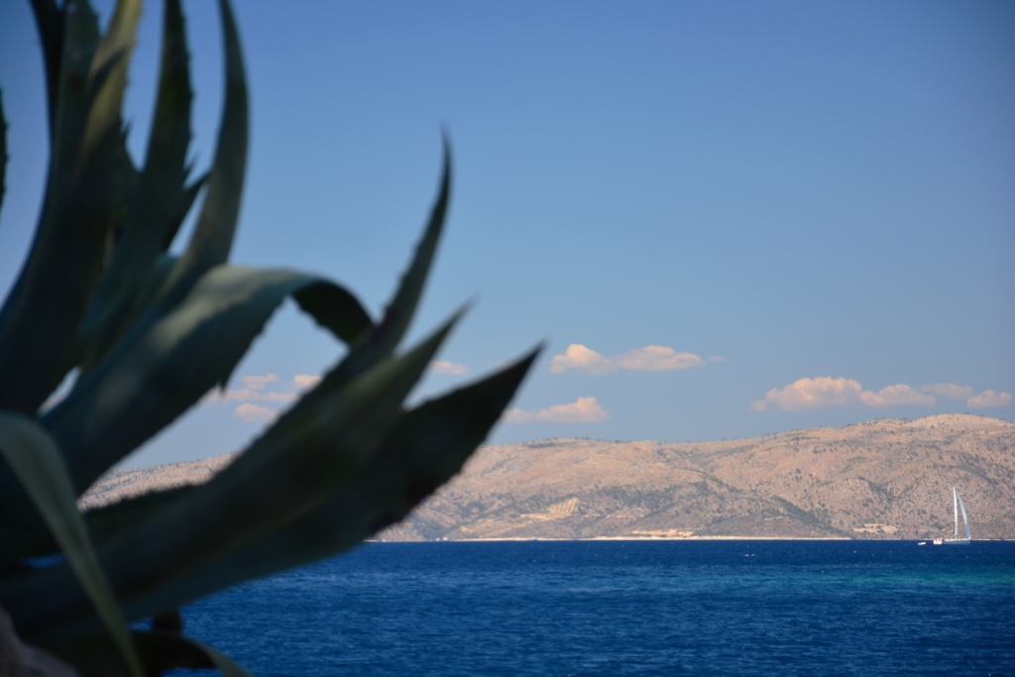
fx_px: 4441
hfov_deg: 13.0
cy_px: 338
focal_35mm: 158
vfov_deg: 8.7
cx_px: 508
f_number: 5.6
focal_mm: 105
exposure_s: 1/250
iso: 200
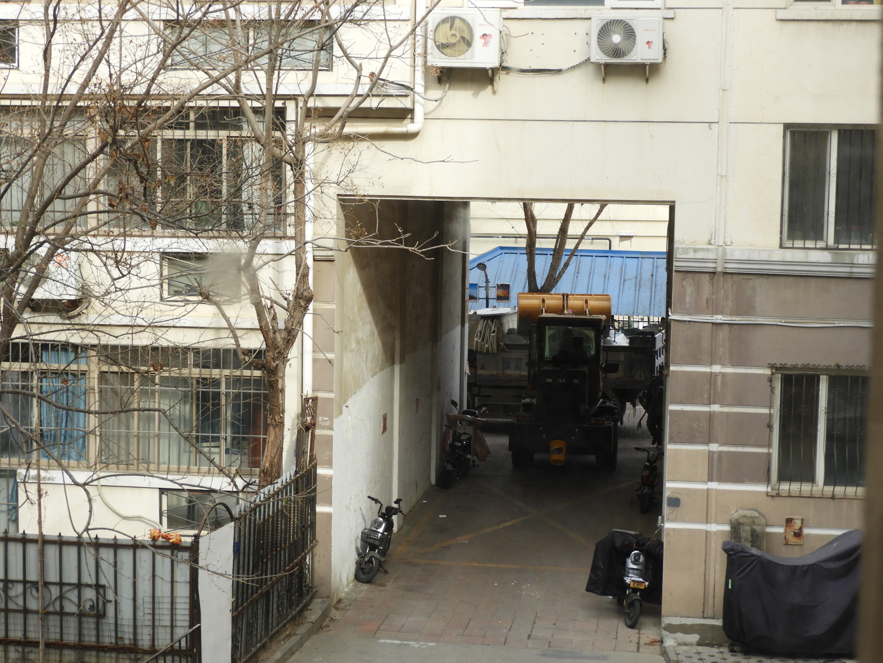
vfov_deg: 22.6
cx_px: 442
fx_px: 1658
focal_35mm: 65
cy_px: 332
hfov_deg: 29.8
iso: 100
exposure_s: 1/200
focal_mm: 11.6
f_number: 4.2
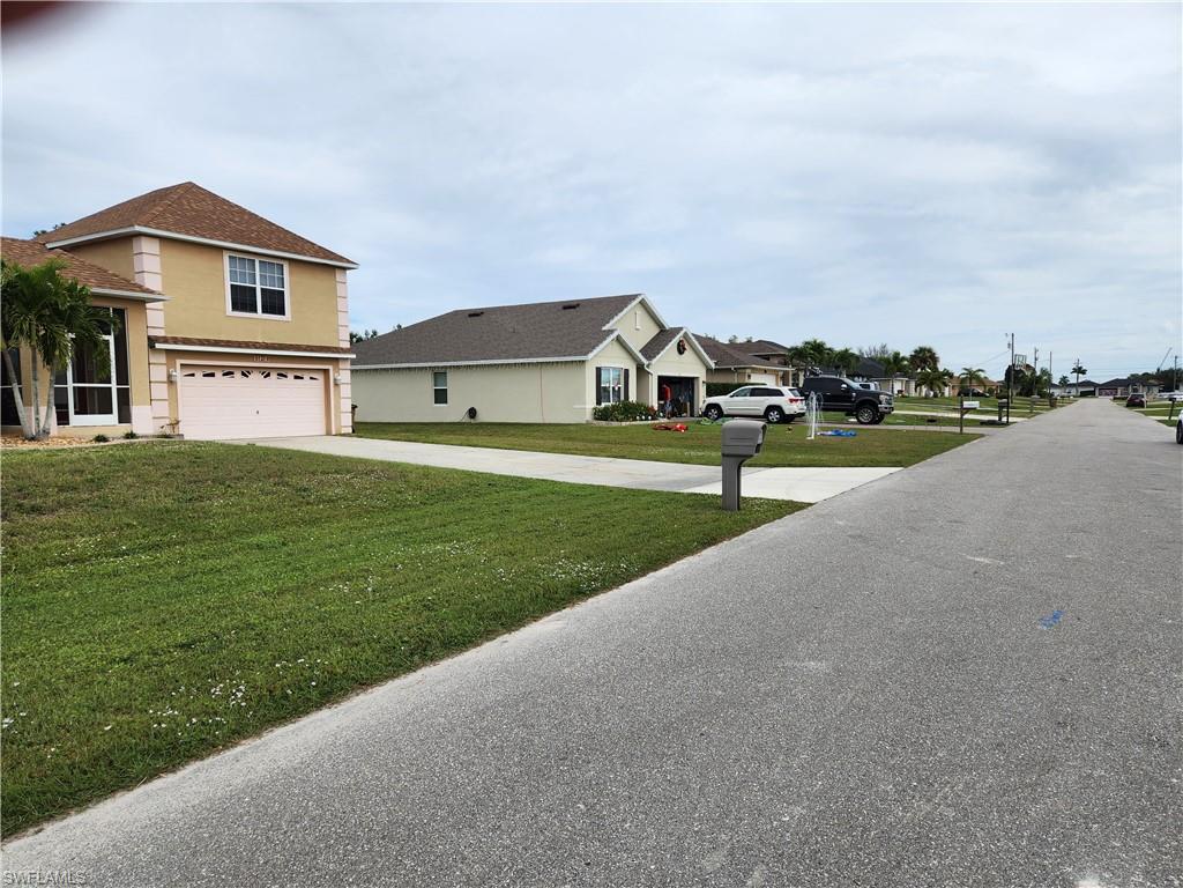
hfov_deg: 73.9
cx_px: 592
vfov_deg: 58.9
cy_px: 444
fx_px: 786
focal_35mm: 23
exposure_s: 1/1550
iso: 20
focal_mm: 5.4
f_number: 1.8
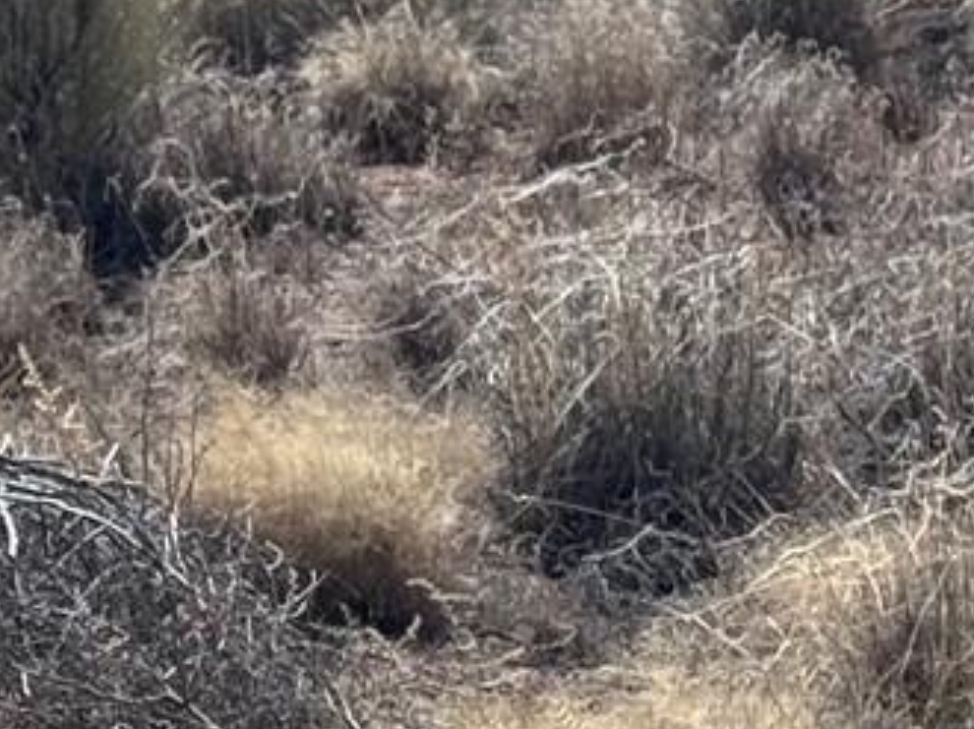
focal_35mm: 233
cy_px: 460
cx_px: -764
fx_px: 6551
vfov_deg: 6.4
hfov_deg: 8.2
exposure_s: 1/6410
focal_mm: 6.76
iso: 64
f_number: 1.78
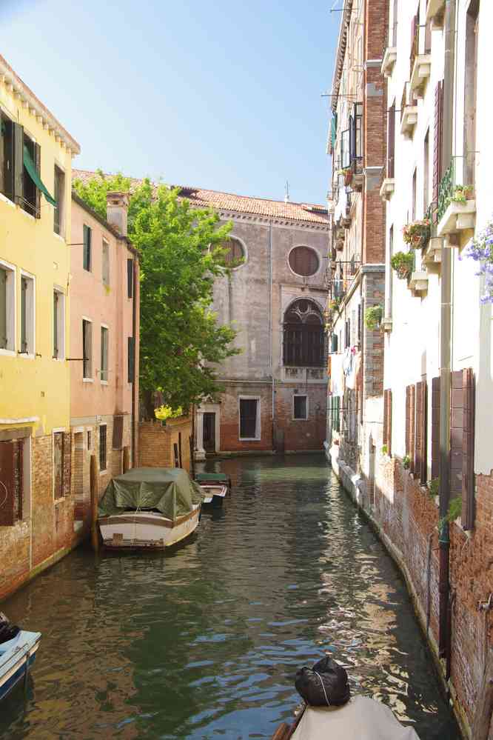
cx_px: 246
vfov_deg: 48.1
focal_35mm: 40
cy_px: 370
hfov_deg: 33.1
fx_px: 829
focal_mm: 26.9
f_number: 8
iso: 200
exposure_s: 1/50
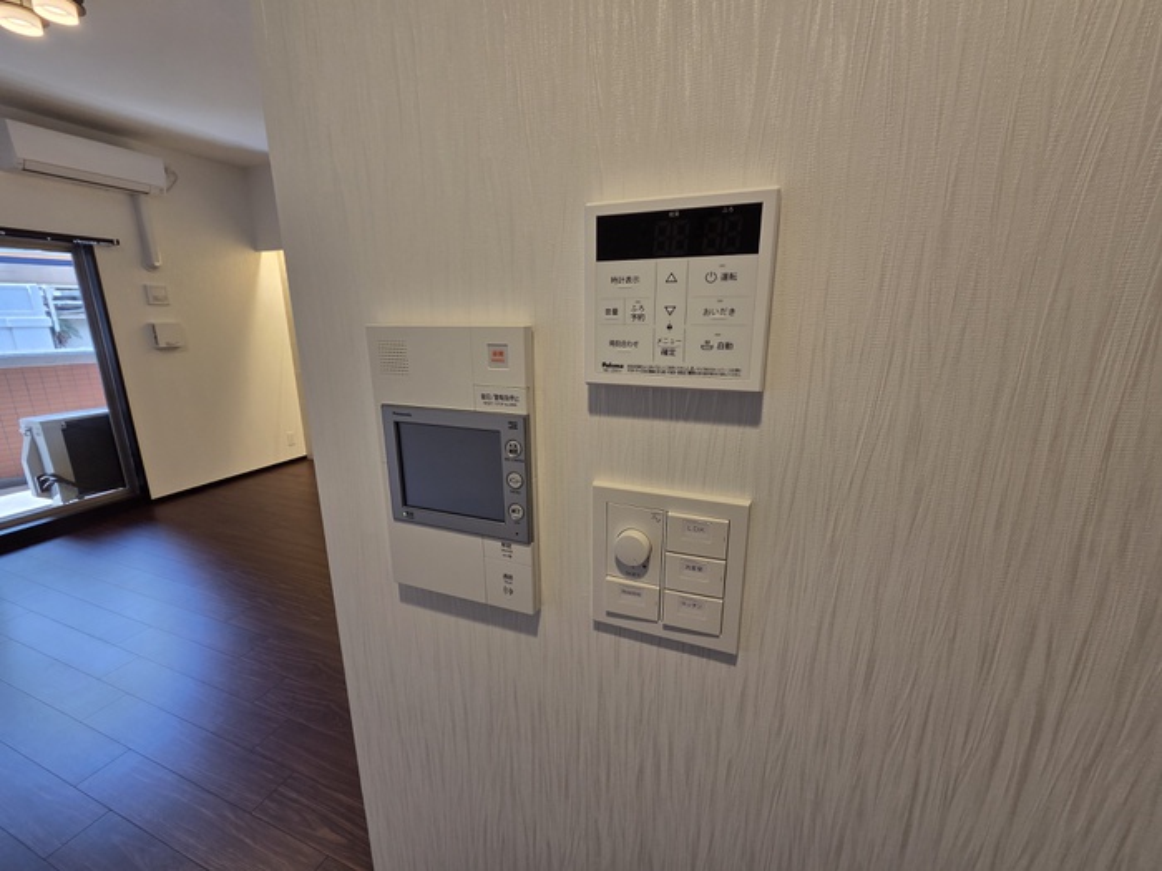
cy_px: 436
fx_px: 436
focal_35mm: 13
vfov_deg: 89.9
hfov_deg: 106.2
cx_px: 581
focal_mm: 2.2
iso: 100
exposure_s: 1/120
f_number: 2.2
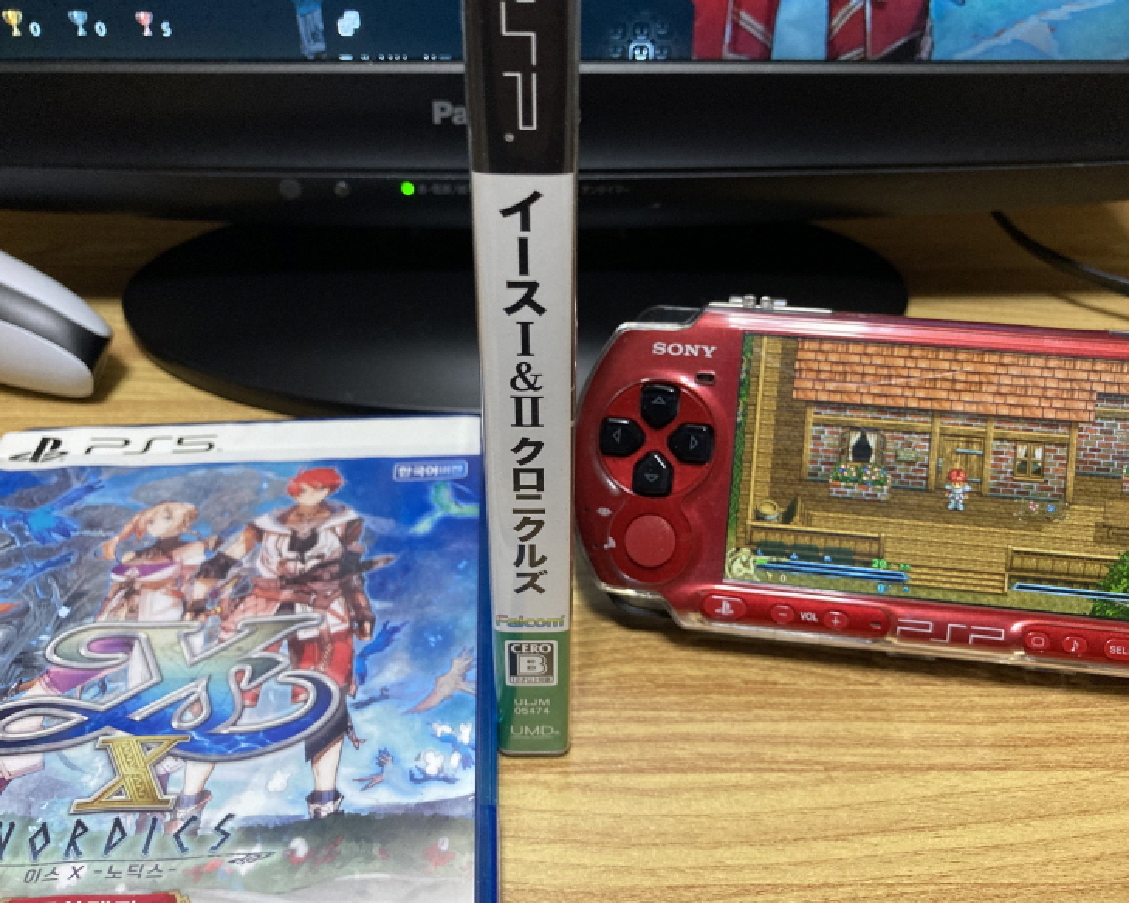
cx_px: 589
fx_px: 1002
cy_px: 441
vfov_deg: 48.5
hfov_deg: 58.8
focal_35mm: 30
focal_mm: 3.99
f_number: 1.8
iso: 400
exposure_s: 1/40
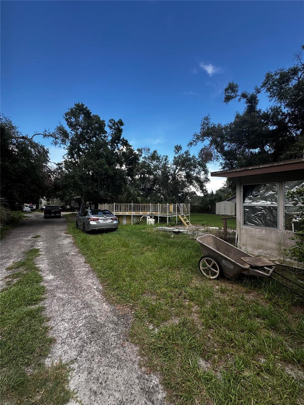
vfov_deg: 102.1
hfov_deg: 85.7
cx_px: 152
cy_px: 202
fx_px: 164
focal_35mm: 14
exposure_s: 1/332
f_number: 2.2
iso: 40
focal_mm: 2.22
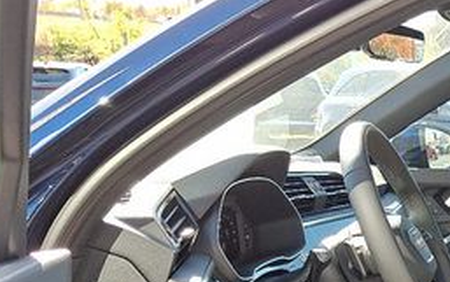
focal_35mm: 66
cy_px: 333
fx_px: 810
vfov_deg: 18.7
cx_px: 508
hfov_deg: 28.0
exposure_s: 1/152
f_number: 1.8
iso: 25
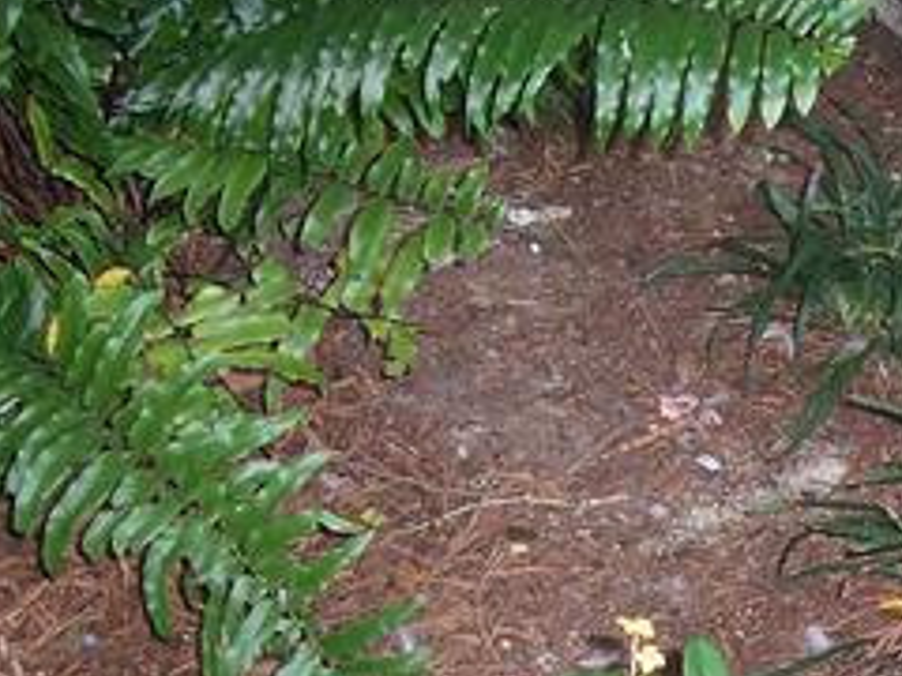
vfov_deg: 15.0
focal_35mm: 96
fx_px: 2502
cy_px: 755
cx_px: 985
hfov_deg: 19.6
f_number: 3
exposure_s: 1/60
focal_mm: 6
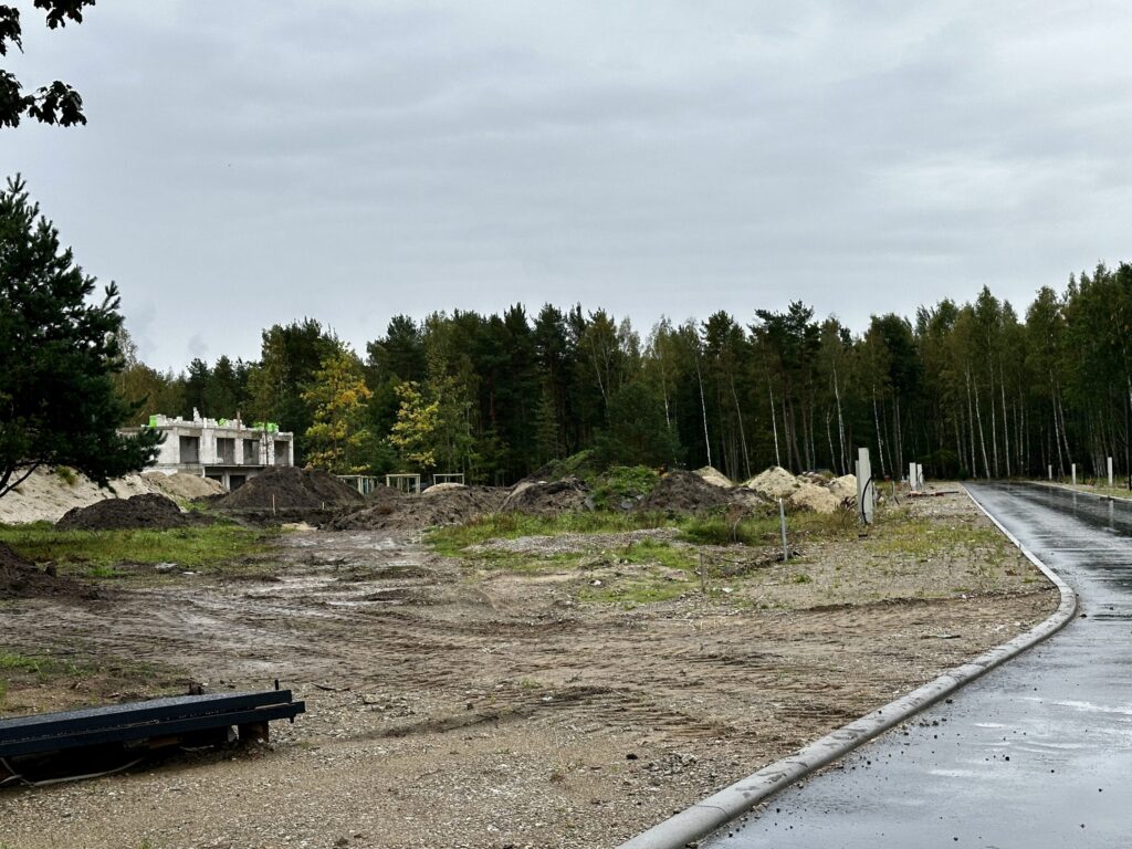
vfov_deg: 30.3
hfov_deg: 39.7
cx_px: 566
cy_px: 424
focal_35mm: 48
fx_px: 1570
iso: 64
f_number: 1.78
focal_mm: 6.86
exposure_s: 1/887
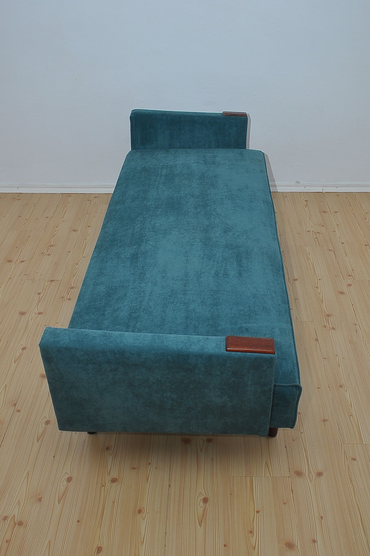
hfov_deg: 36.9
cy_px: 278
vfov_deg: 53.1
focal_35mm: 36
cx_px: 185
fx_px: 555
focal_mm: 24
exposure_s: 1/200
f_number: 5.6
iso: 200
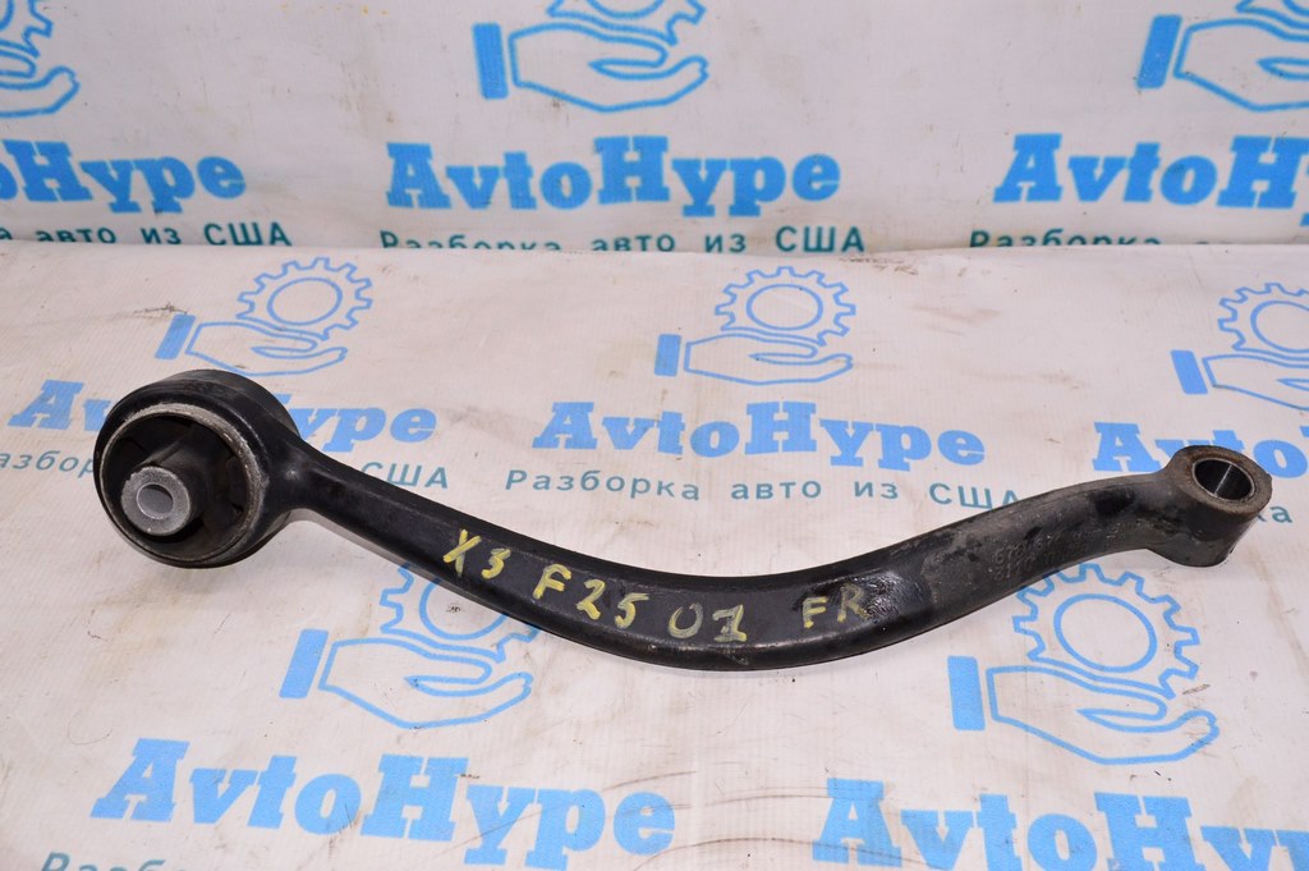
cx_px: 654
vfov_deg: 38.3
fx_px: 1253
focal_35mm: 34
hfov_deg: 55.1
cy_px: 436
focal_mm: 23
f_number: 8
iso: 1600
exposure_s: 1/200
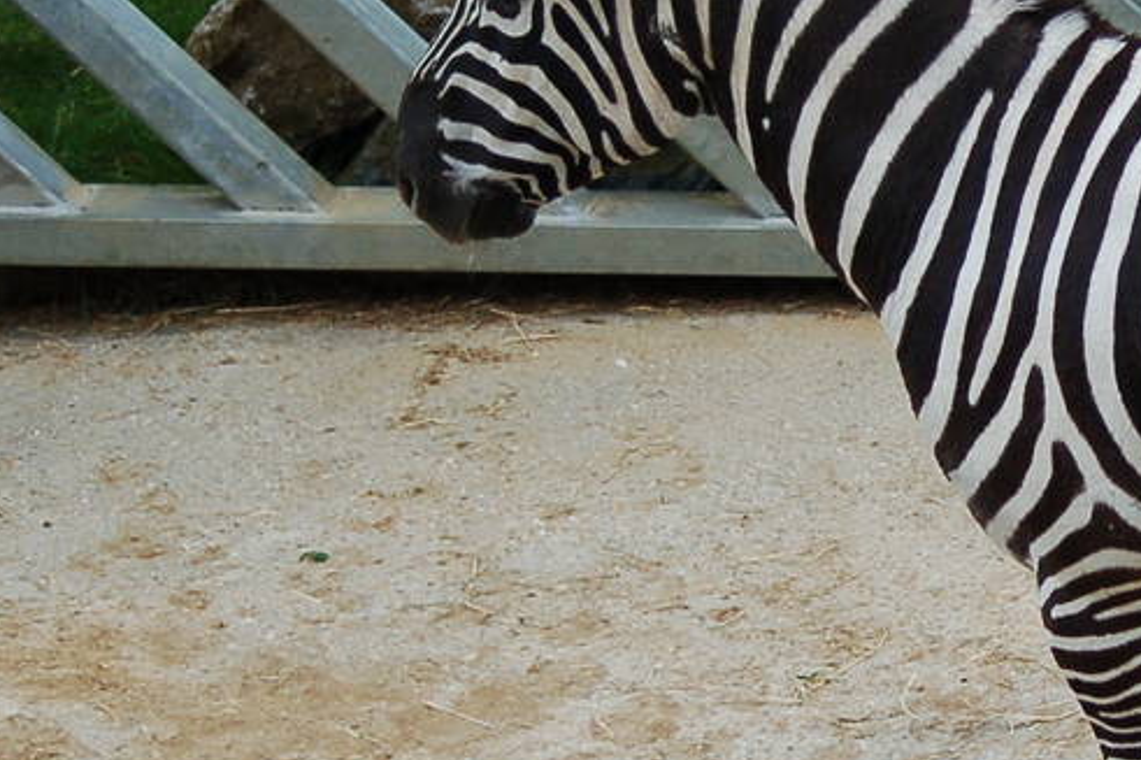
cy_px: 432
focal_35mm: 342
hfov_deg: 6.0
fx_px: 10835
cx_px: 1283
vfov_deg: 4.0
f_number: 4
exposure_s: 1/1000
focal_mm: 70
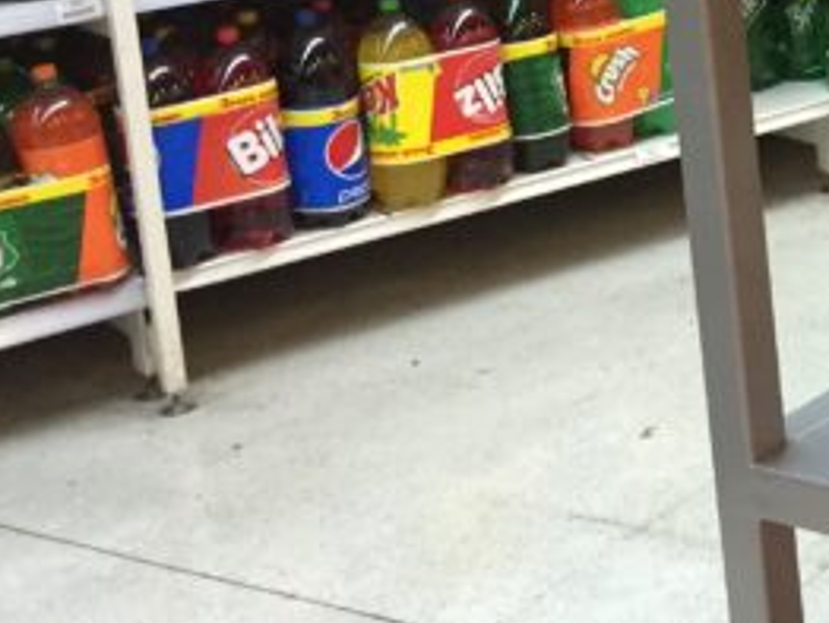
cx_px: 1155
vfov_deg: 16.9
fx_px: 2037
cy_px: -38
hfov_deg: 20.5
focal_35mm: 85
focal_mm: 4.15
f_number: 2.2
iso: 160
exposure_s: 1/33
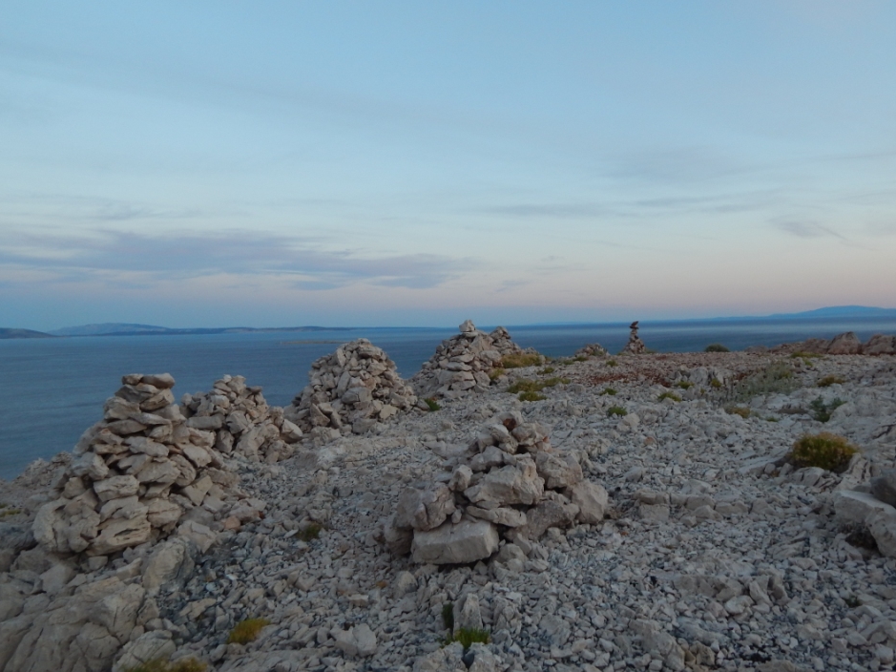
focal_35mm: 24
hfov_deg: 71.6
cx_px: 452
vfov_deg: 56.8
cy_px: 347
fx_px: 621
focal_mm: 4
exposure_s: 1/60
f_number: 3
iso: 125
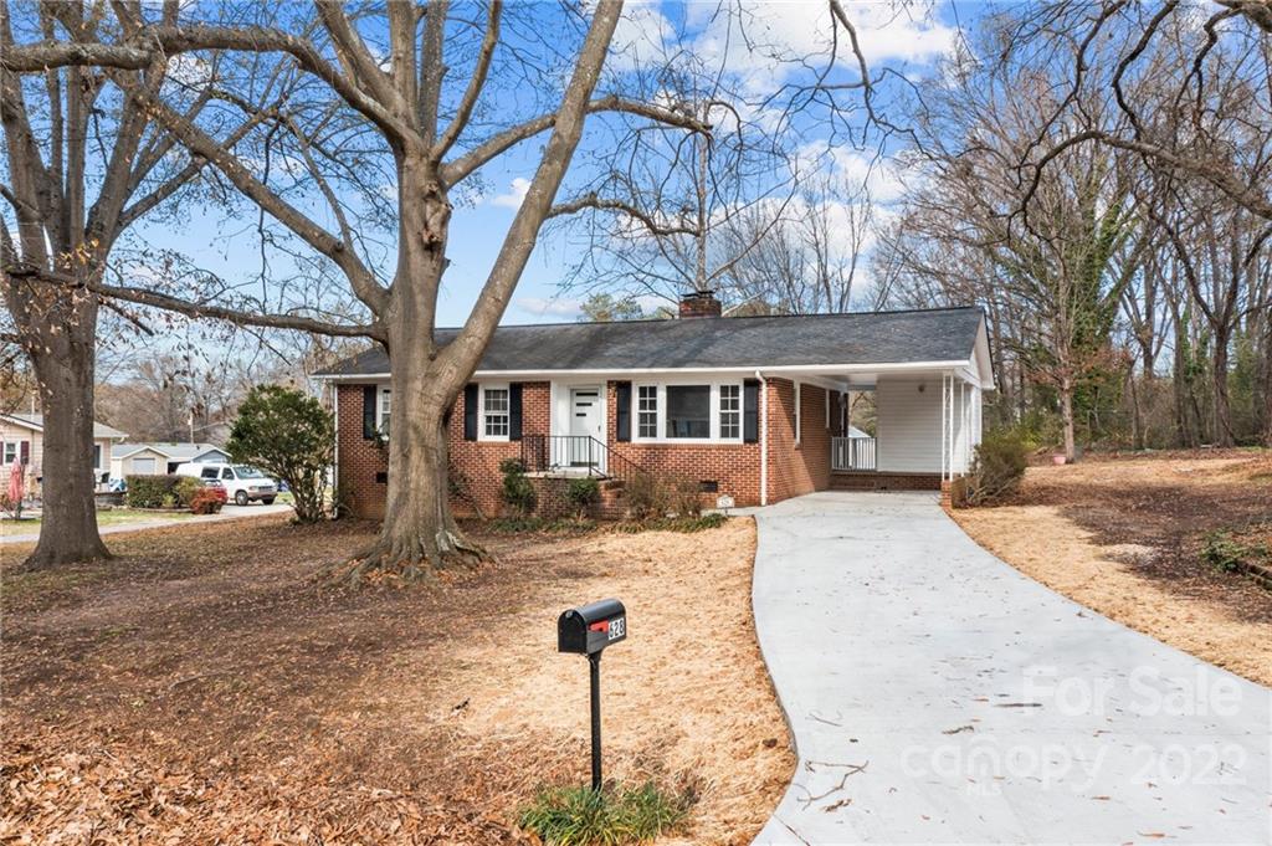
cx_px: 636
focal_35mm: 28
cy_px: 423
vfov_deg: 46.3
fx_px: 989
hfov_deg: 65.5
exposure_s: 1/240
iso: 100
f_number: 5
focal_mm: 10.26
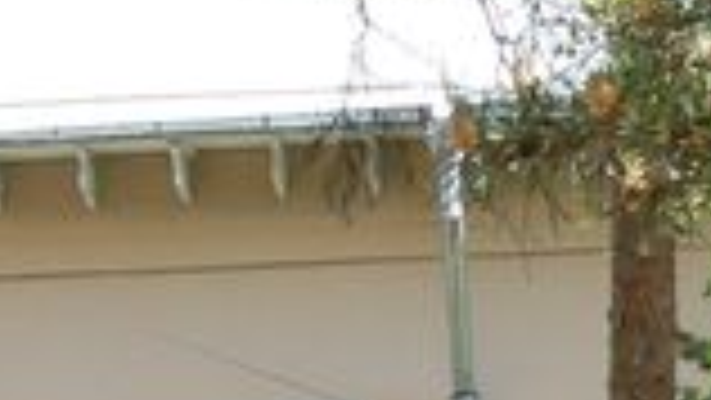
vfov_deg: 4.5
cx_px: -158
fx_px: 4998
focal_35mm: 265
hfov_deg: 8.1
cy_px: 1065
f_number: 4
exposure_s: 1/125
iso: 80
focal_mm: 8
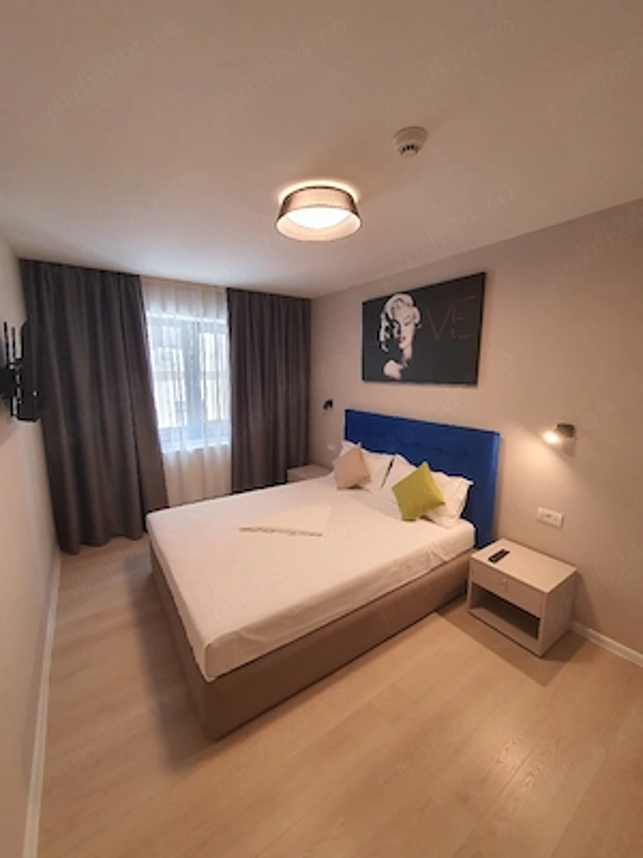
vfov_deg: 106.2
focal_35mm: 13
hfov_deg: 89.9
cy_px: 429
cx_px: 322
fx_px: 322
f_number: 2.2
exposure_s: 1/50
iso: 160
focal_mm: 1.8
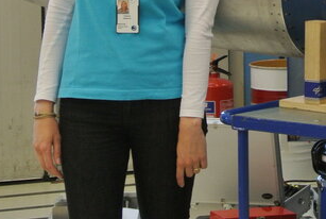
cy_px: -1
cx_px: 361
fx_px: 1334
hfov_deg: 13.6
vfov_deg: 9.3
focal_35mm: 147
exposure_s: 1/80
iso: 400
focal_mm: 17.5
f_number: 4.5
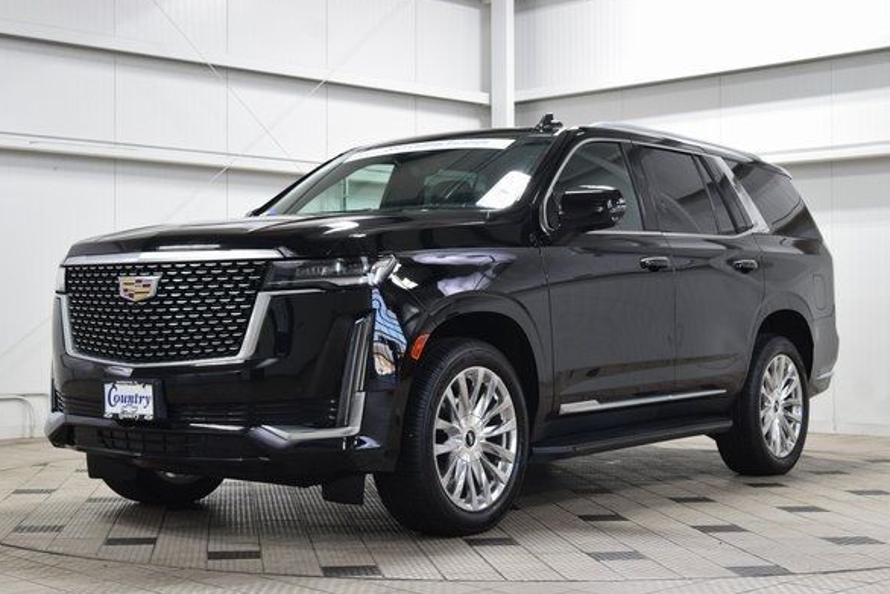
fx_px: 1459
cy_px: 315
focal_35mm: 59
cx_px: 428
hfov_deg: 33.9
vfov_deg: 23.0
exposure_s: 1/15
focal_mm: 36
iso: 560
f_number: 6.3
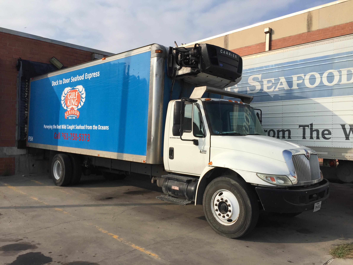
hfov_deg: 61.7
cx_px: 176
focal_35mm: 29
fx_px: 296
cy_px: 132
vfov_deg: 48.2
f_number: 2.2
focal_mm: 4.15
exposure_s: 1/2475
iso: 32
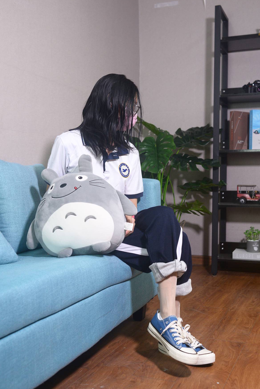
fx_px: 455
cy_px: 191
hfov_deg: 31.9
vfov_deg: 46.4
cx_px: 141
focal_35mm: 42
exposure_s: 1/160
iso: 1250
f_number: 5
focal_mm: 35
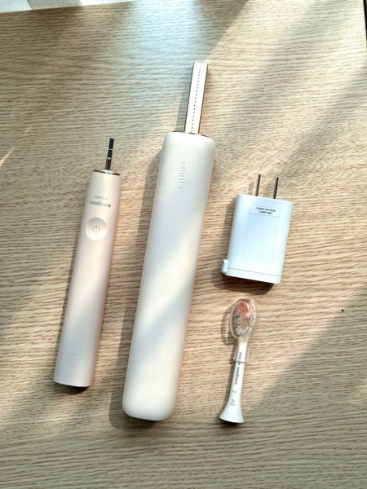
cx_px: 184
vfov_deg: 39.7
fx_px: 679
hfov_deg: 30.3
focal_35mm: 48
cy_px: 244
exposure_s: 1/792
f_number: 1.78
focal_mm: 6.76
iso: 64
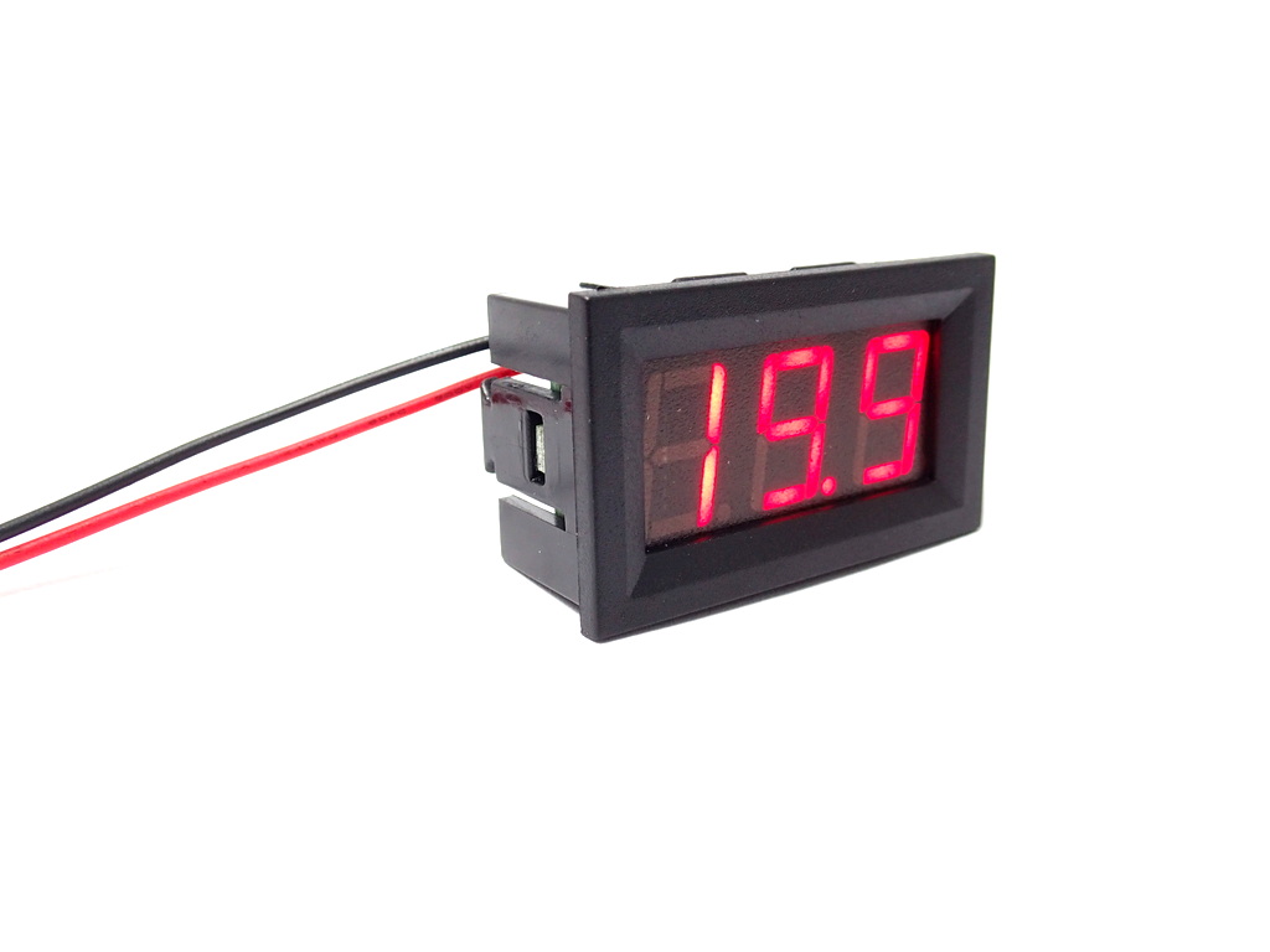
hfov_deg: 60.0
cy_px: 476
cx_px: 635
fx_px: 1101
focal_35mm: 30
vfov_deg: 46.8
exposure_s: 1/30
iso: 200
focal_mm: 5.5
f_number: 3.2
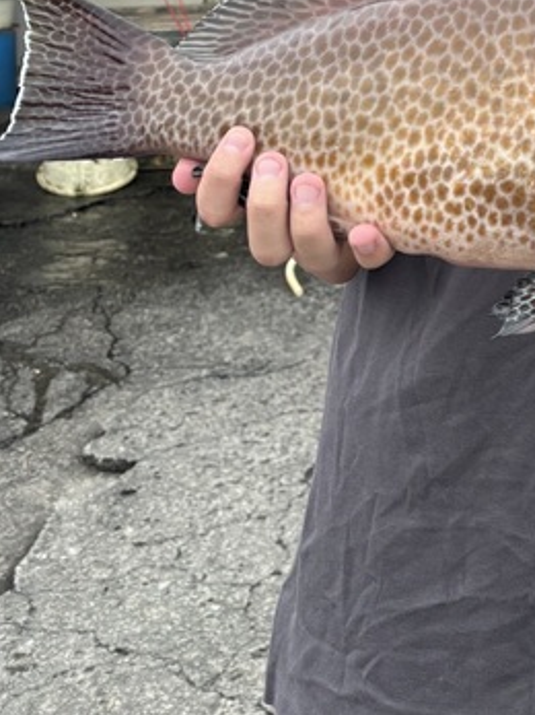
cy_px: -161
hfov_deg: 22.1
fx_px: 1320
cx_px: 525
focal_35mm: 64
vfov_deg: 26.6
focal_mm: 5.96
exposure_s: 1/742
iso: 50
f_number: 1.6
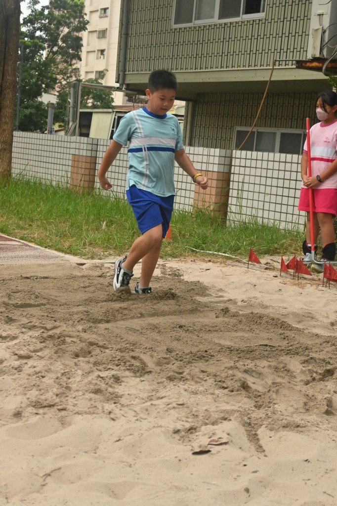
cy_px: 253
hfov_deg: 25.0
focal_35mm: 54
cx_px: 168
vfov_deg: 36.9
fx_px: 759
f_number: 5.3
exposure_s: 1/2500
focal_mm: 36
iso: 1000
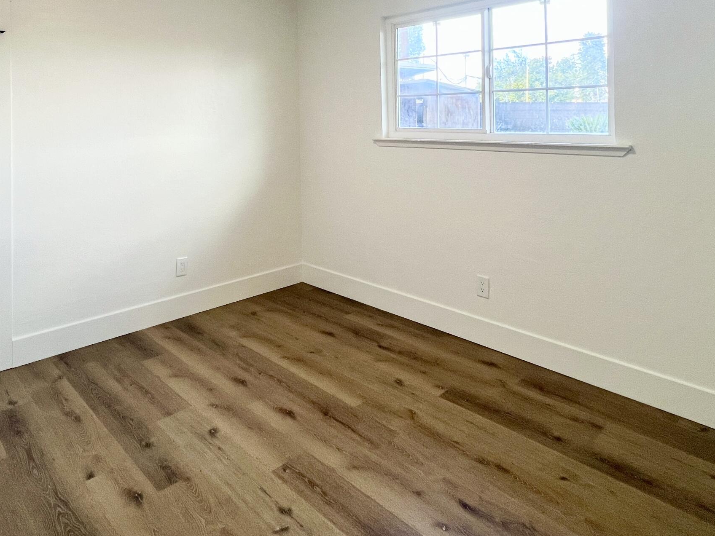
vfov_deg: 55.2
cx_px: 321
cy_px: 115
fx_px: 475
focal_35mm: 23
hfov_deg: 73.7
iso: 80
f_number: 1.8
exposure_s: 1/120
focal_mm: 1.57
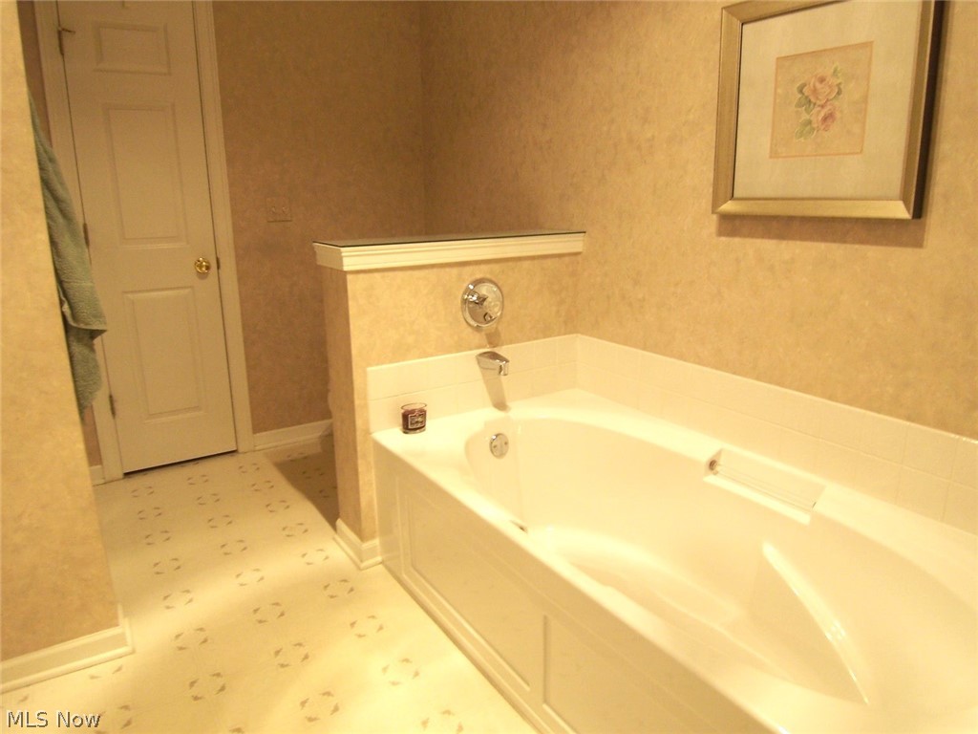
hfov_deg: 73.9
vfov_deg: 58.9
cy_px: 367
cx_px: 489
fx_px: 650
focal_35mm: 23
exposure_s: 1/30
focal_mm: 3.8
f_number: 2.8
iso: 80
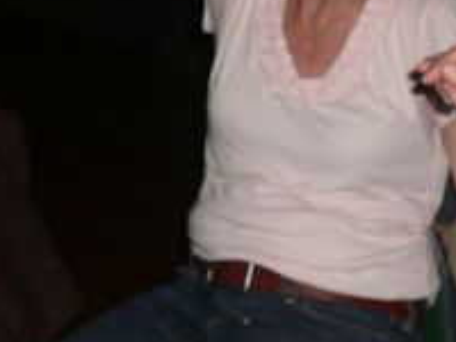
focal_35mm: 112
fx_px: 1475
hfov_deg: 17.3
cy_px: 109
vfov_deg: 13.2
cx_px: 426
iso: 125
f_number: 2.8
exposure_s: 1/30
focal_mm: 5.2
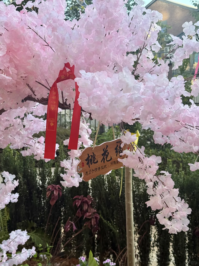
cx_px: 100
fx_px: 368
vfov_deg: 39.7
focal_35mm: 48
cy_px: 133
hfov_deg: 30.3
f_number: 1.78
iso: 64
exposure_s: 1/323
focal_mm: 6.76
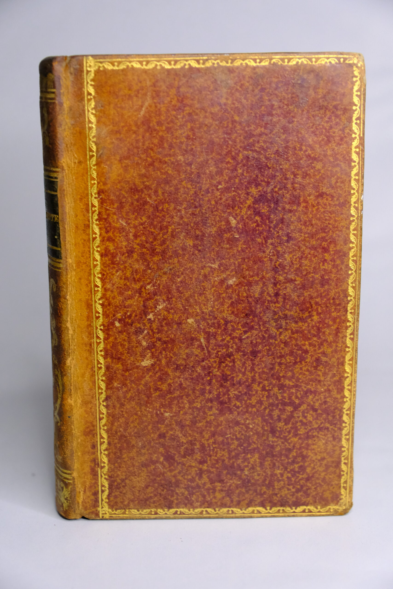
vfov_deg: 35.6
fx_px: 917
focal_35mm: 56
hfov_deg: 24.2
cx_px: 196
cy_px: 294
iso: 4000
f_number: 4
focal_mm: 37
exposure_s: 1/105
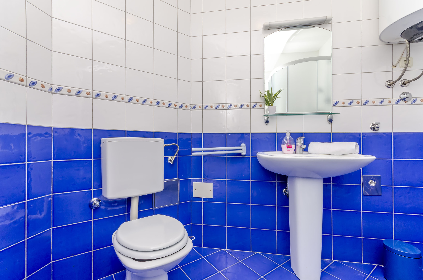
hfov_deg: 100.5
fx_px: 176
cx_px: 212
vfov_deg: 77.1
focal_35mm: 15
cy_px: 140
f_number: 10
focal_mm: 10
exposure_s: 1/80
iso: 250
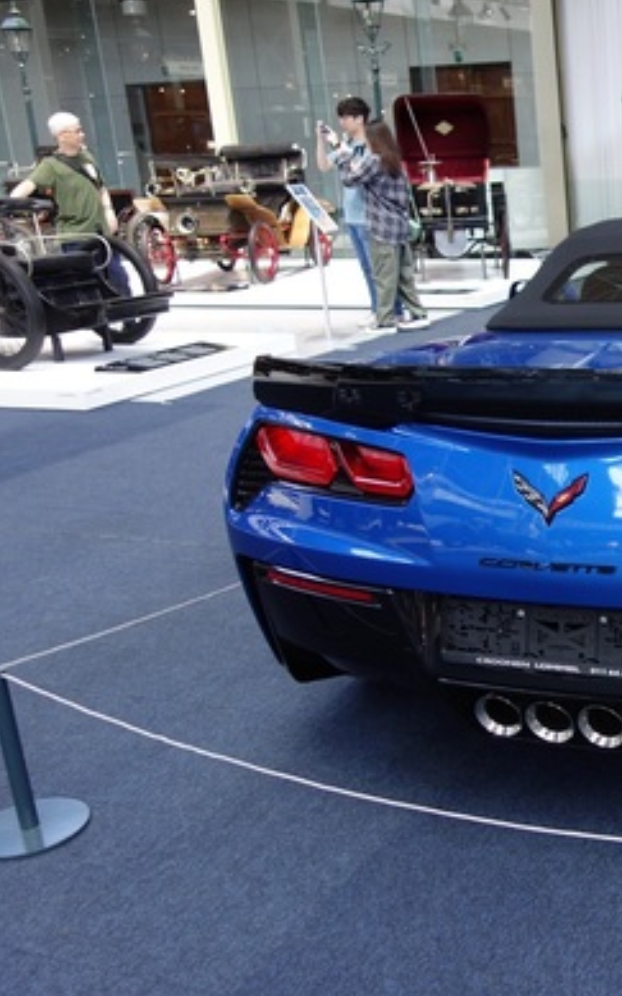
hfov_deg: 26.5
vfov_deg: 45.3
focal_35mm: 44
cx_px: 714
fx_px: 1194
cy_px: 507
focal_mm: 10.4
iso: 125
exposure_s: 1/100
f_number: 2
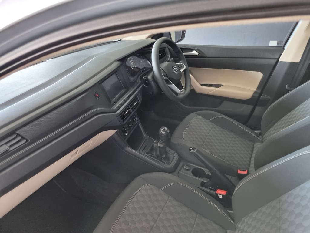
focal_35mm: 26
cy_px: 116
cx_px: 155
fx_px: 233
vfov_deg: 53.1
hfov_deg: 67.3
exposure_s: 1/50
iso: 320
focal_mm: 5.4
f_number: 1.8
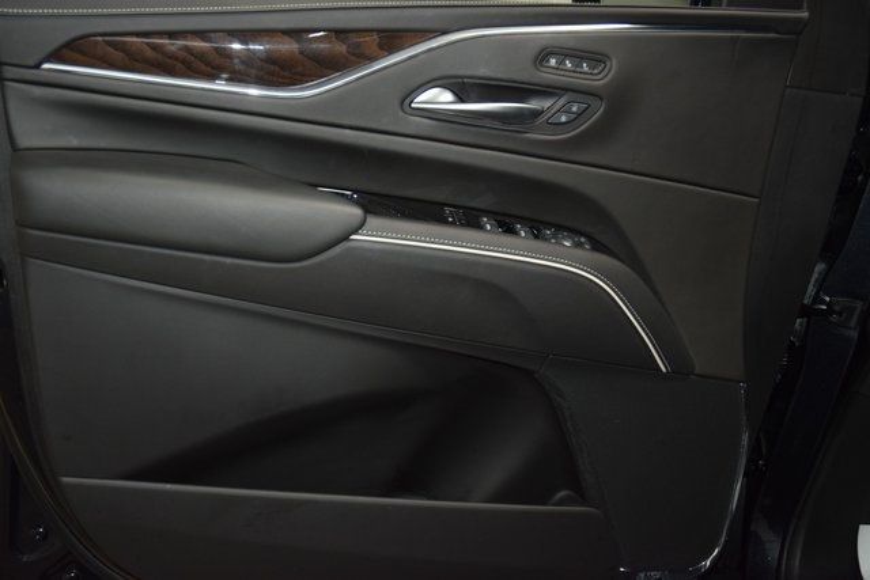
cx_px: 435
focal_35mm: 38
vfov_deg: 35.5
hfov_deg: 51.3
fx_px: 906
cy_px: 290
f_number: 3.8
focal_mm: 25
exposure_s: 1/125
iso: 1400
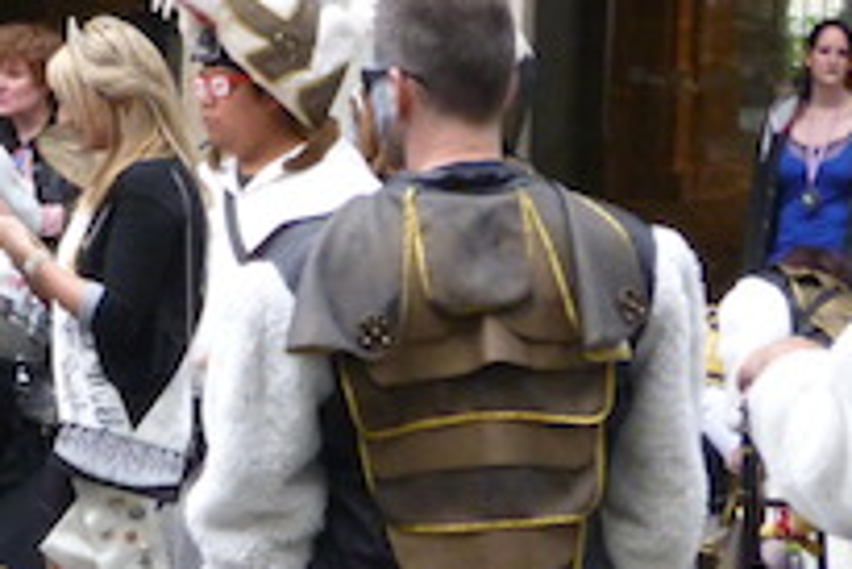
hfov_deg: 8.4
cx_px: 50
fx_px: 5755
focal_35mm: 243
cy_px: 303
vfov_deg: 5.7
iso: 400
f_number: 5.6
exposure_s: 1/60
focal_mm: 14.3
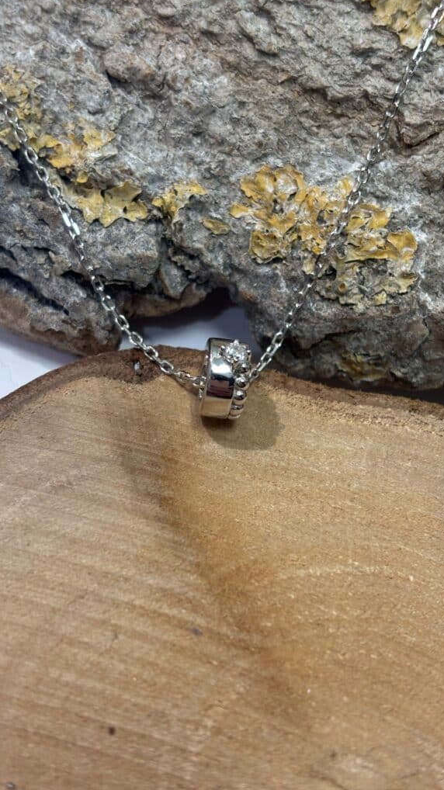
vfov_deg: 36.6
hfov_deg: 21.1
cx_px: 236
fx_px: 1194
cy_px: 393
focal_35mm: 57
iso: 50
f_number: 1.6
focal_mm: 5.96
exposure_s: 1/50
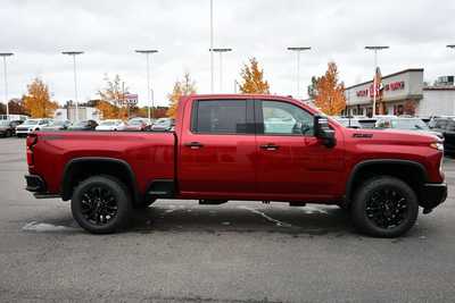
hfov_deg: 61.9
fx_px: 379
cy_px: 152
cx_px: 228
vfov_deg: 43.6
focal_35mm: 30
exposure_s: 1/160
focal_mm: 20
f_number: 5.6
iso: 800
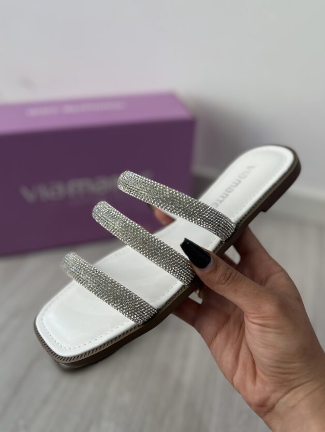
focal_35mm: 29
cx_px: 165
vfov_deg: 61.6
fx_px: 363
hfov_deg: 48.3
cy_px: 230
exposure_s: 1/231
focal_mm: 5.7
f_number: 1.5
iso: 40
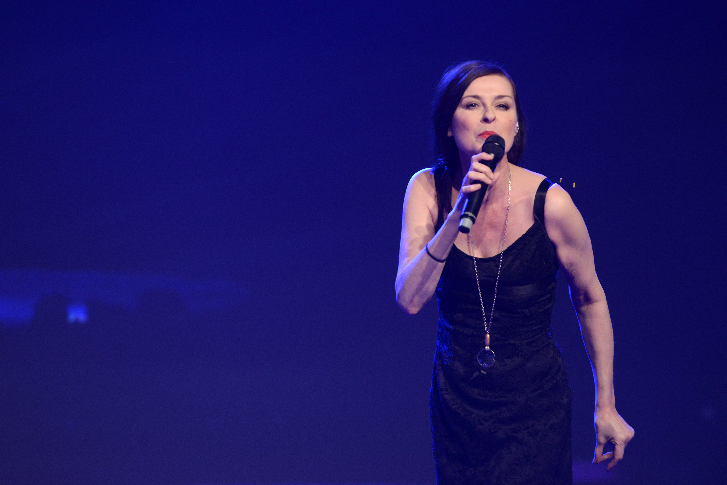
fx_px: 4040
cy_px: 242
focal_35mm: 200
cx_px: 364
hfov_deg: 10.3
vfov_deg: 6.9
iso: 1600
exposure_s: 1/200
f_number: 3.5
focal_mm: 200
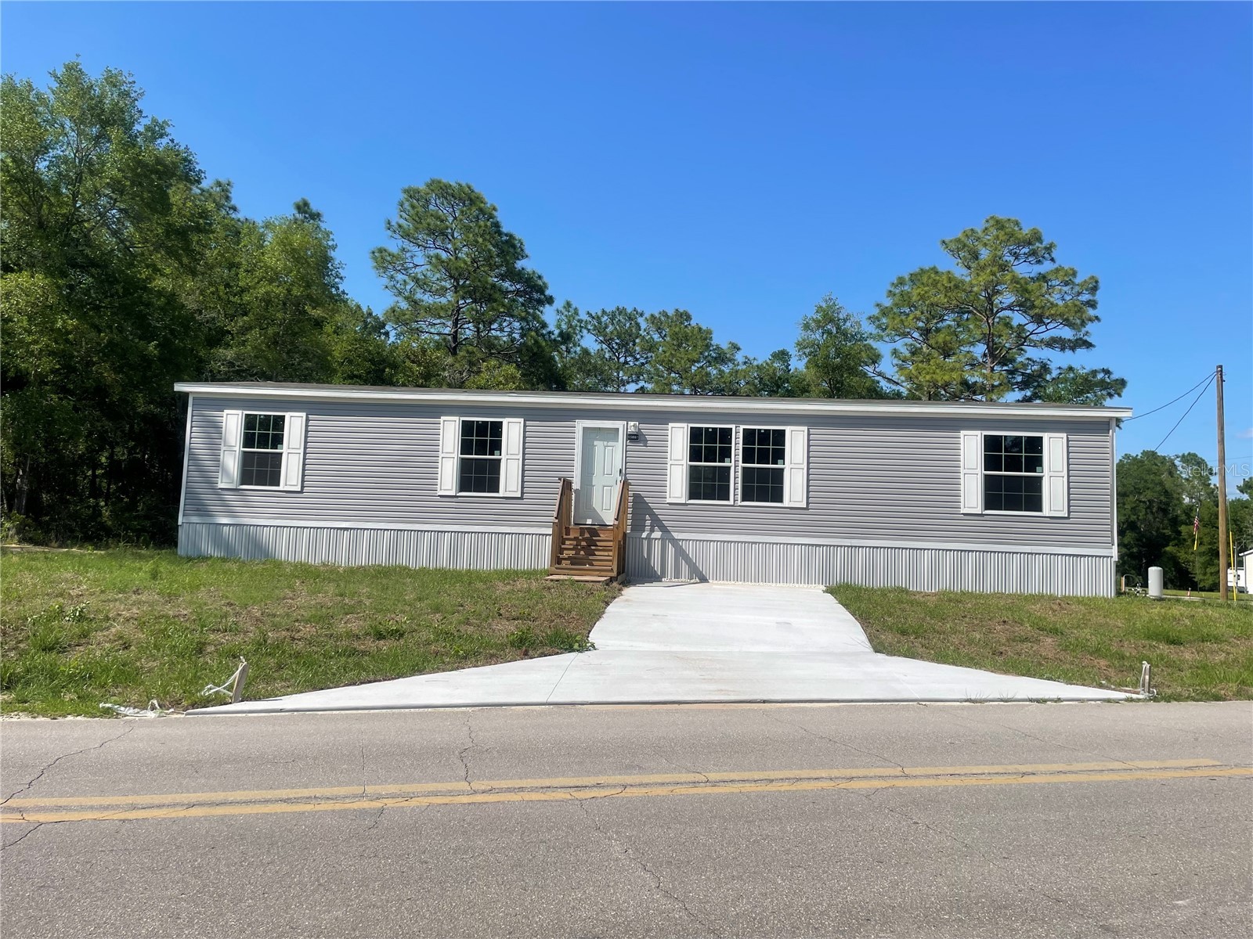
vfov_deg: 53.1
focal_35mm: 26
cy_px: 470
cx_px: 626
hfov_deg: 67.3
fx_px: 941
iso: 32
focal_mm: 4.2
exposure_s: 1/4132
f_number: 1.6
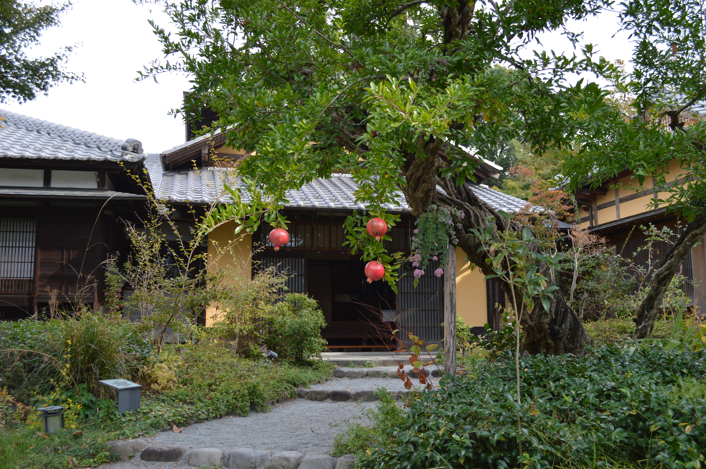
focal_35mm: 36
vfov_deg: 36.8
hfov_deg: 53.2
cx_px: 353
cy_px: 234
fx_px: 705
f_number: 5.6
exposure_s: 1/125
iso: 110
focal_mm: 24
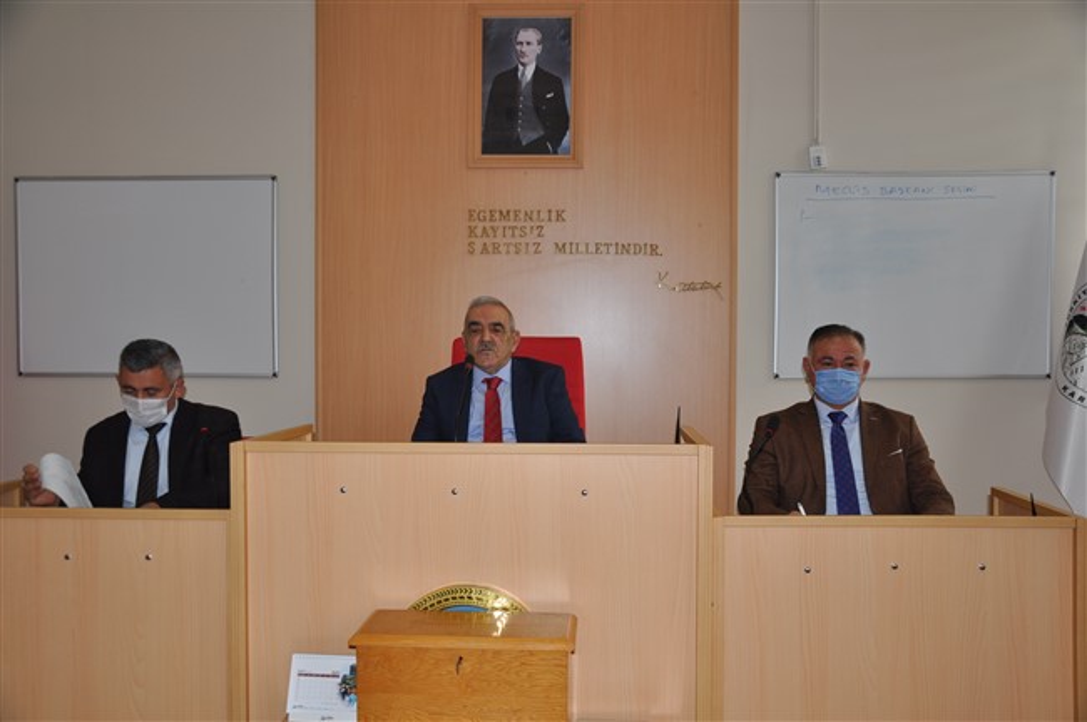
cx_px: 544
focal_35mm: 33
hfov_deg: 57.3
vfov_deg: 39.9
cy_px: 361
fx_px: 995
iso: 200
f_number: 3.8
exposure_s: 1/60
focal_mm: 22
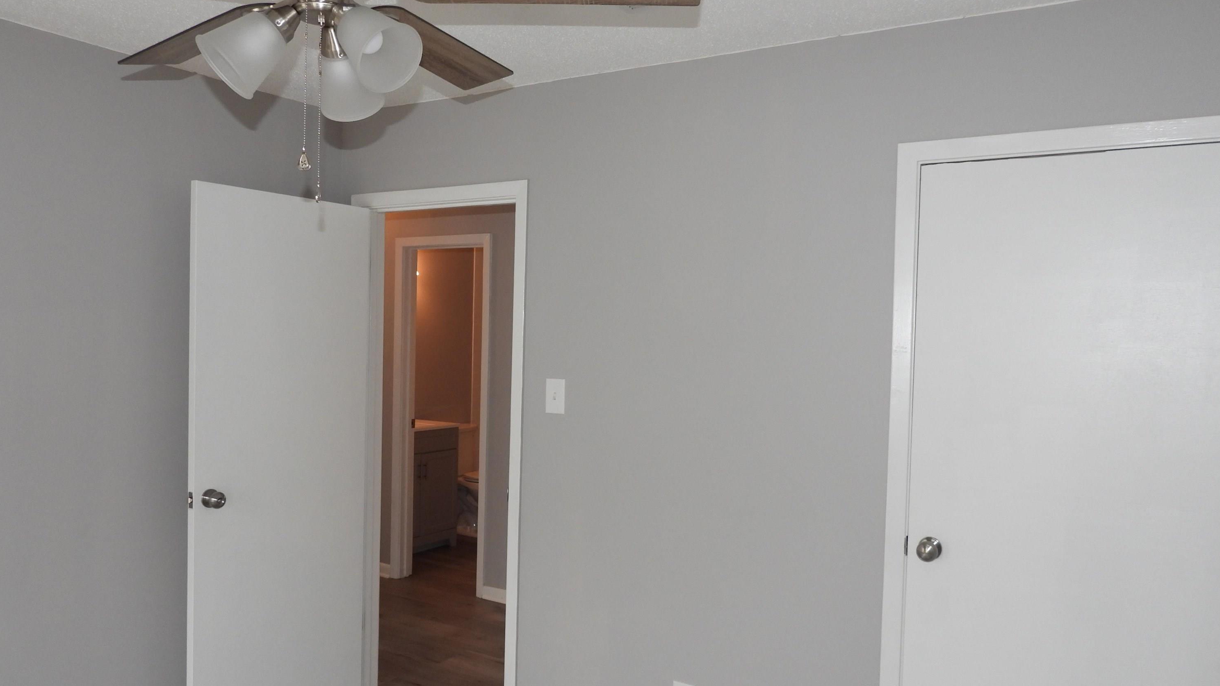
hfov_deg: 69.9
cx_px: 595
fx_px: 873
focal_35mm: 27
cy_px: 365
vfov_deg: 42.9
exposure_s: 1/30
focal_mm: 4.3
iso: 200
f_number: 2.8
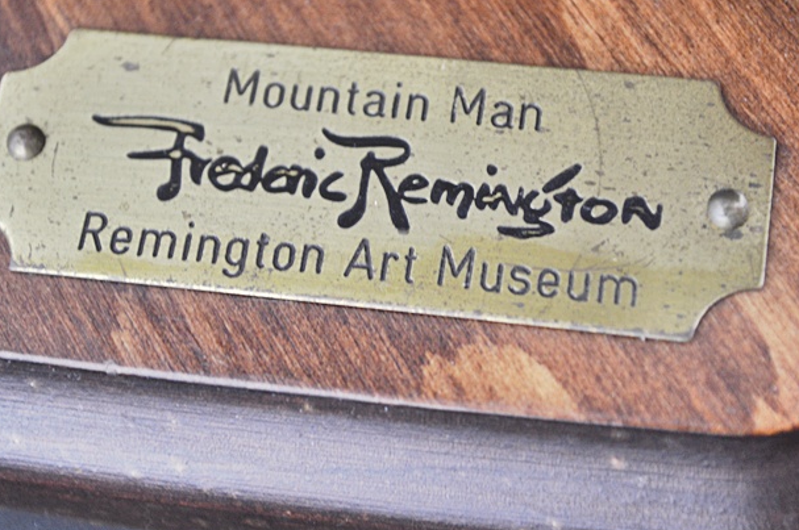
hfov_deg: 22.6
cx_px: 403
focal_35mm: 90
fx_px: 1995
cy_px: 240
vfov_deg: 15.1
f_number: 5.6
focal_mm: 52
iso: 900
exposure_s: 1/15
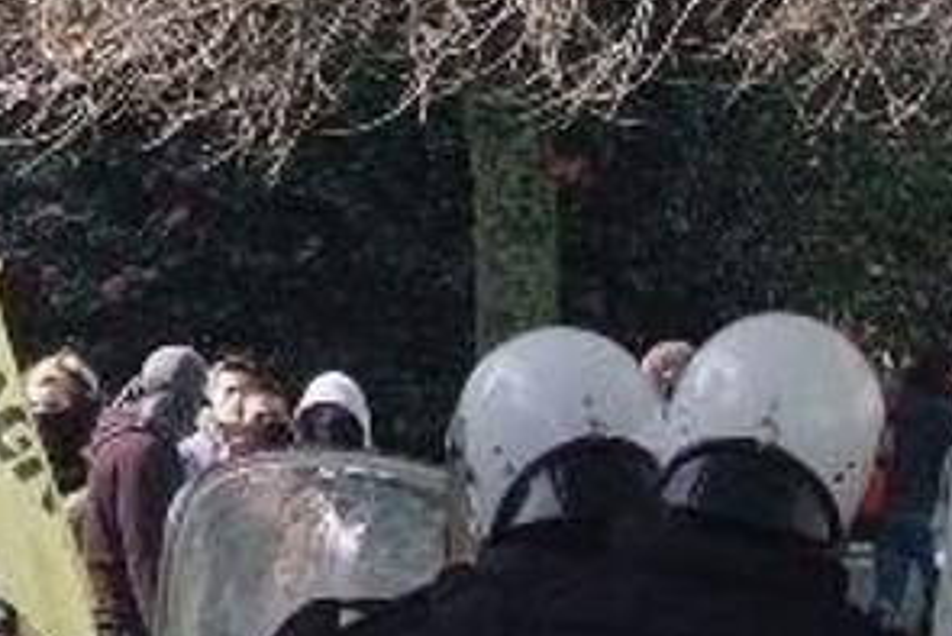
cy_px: 360
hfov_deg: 3.6
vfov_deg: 2.4
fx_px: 15080
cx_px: -426
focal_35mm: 570
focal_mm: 70
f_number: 6.3
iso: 500
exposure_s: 1/250
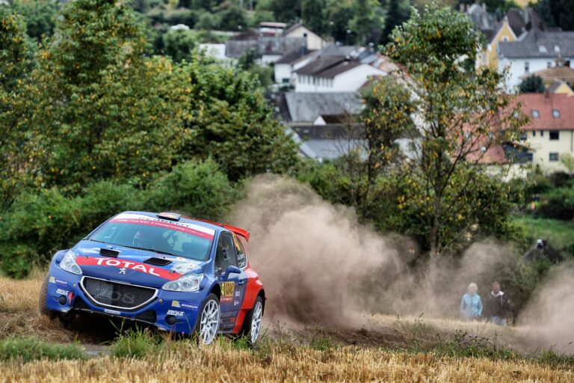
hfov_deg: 12.8
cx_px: 287
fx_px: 2551
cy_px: 192
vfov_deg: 8.6
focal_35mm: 160
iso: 400
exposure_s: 1/1600
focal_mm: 160
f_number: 4
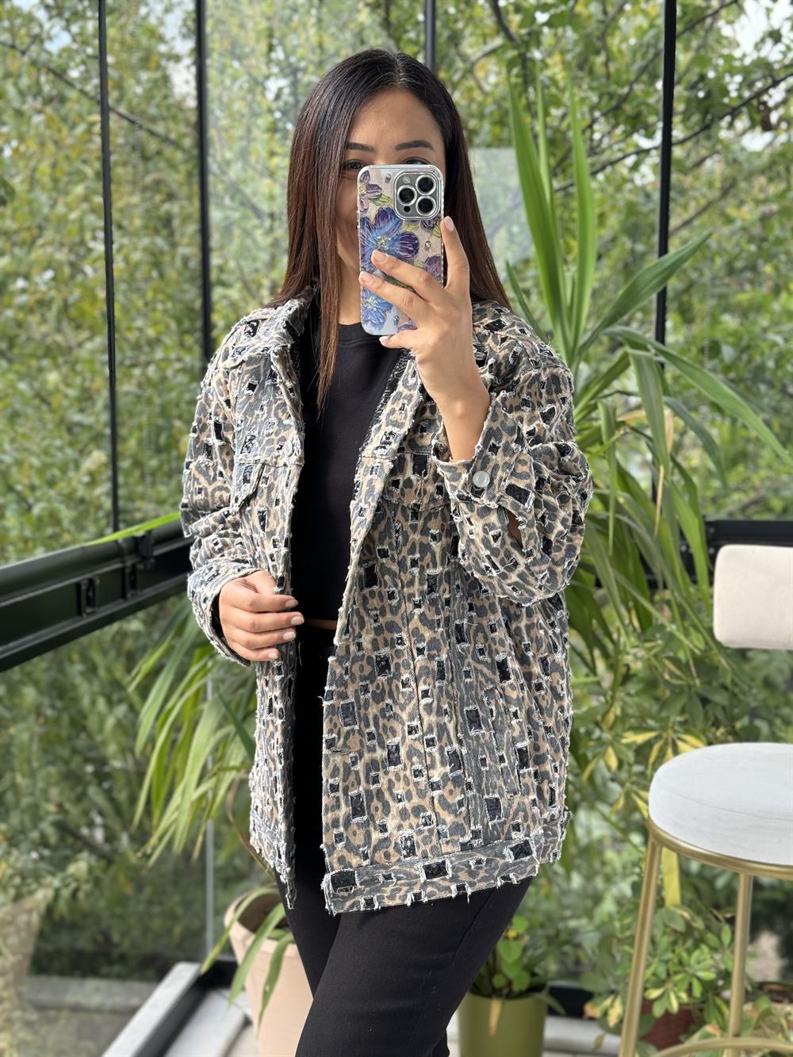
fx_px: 1466
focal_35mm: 48
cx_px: 396
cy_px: 528
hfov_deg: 30.3
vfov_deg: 39.7
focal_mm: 6.76
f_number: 1.78
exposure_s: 1/77
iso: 100
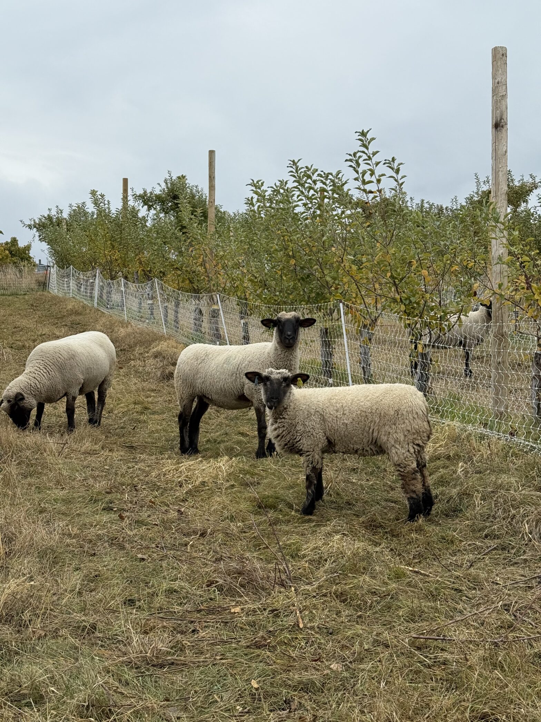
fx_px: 1000
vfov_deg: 39.7
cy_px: 361
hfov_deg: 30.3
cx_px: 270
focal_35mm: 48
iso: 80
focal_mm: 6.76
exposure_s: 1/1931
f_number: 1.78
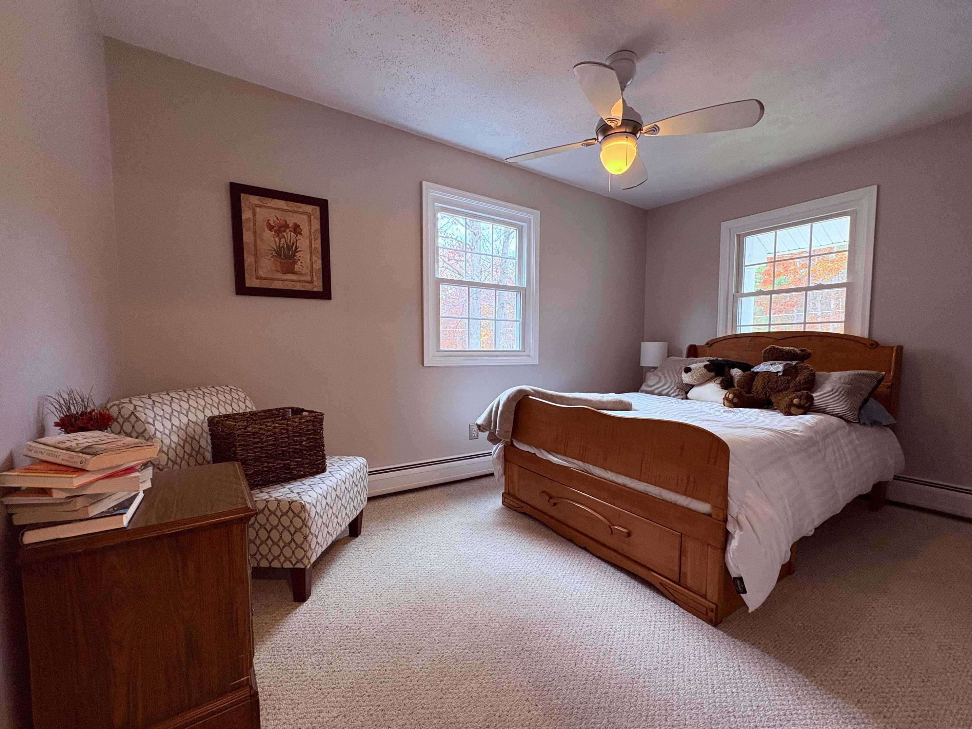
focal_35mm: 15
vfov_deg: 81.7
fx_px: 421
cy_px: 375
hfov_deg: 98.1
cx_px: 504
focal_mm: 2.22
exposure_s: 1/60
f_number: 2.2
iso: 320
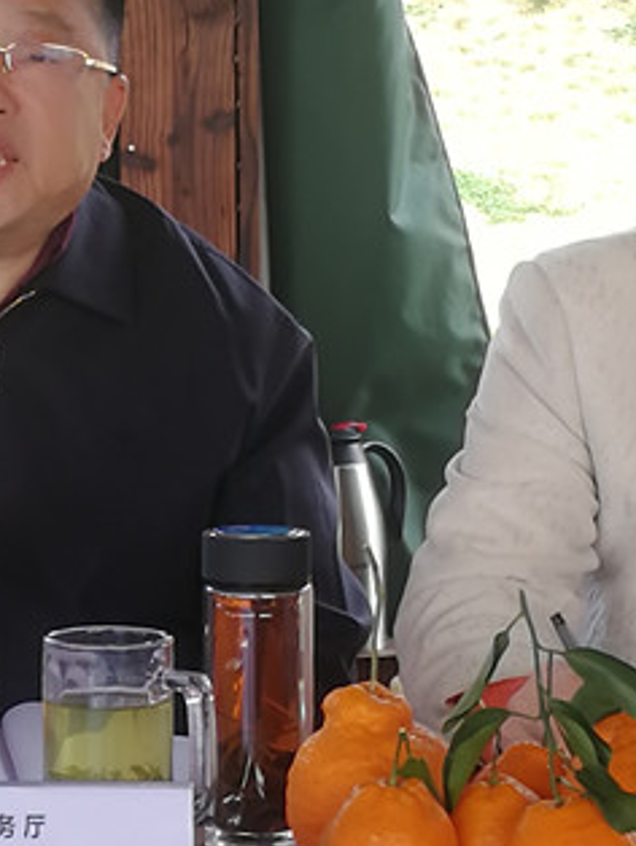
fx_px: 3988
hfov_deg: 9.0
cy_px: 439
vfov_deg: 12.1
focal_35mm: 163
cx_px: -46
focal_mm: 3.84
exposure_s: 1/106
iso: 50
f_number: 2.2
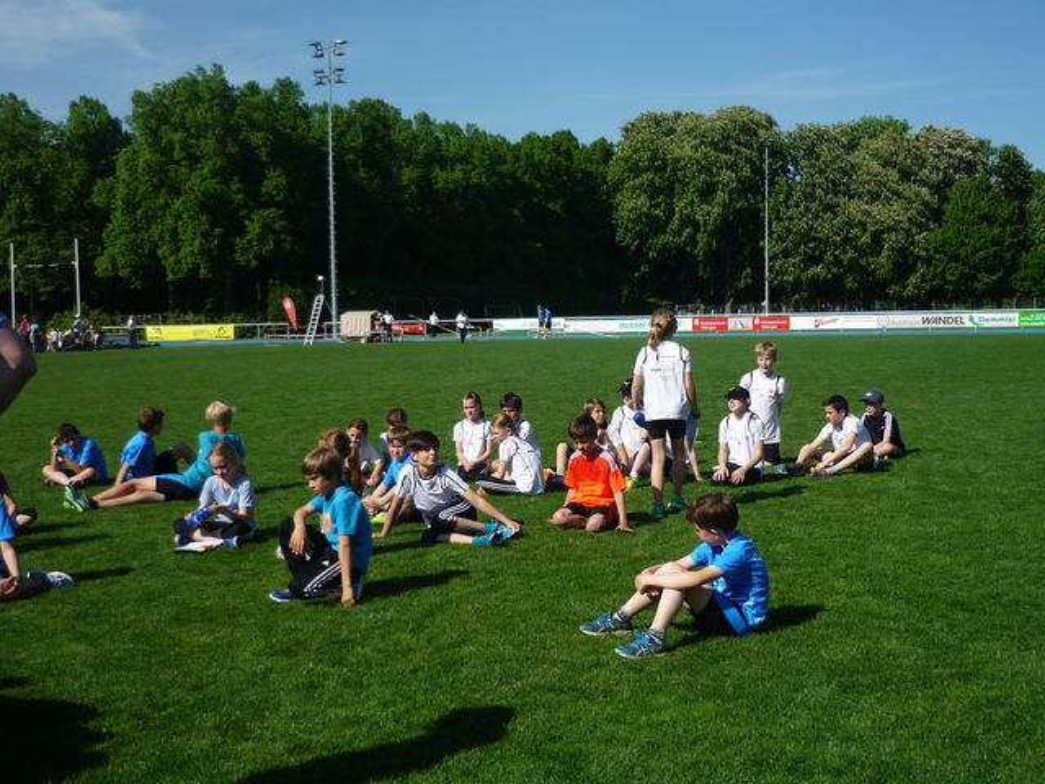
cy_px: 392
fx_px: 1328
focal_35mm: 44
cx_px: 522
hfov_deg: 42.9
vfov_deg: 32.9
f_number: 9
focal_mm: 7.2
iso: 100
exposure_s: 1/200
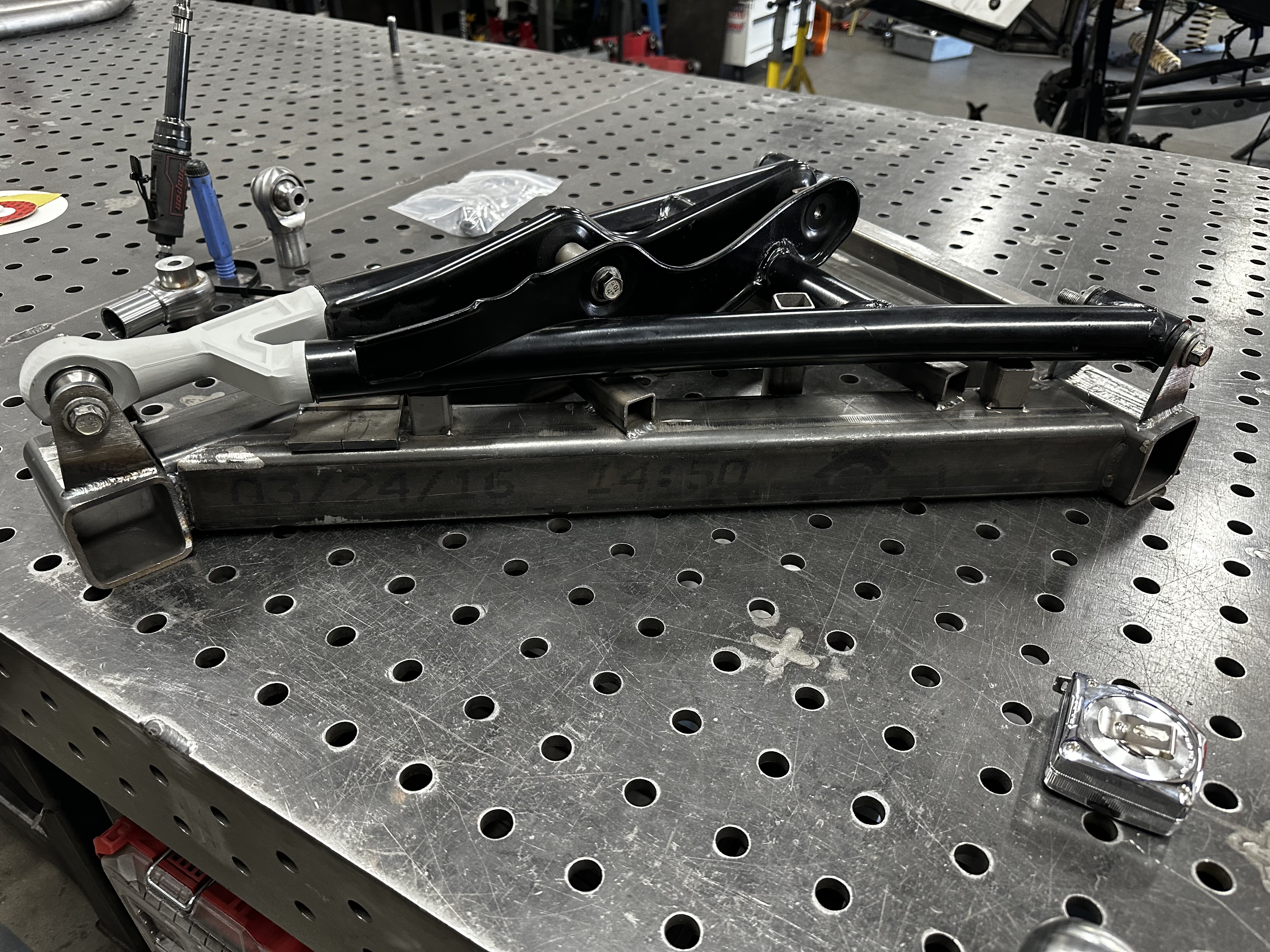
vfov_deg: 56.8
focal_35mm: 24
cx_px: 635
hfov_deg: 71.6
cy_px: 476
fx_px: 881
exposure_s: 1/60
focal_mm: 6.86
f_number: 1.78
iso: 400
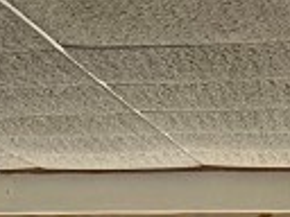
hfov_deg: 9.0
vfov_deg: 6.8
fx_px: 1743
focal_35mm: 208
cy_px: 524
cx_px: -285
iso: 64
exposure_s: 1/164
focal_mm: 5.1
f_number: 1.6
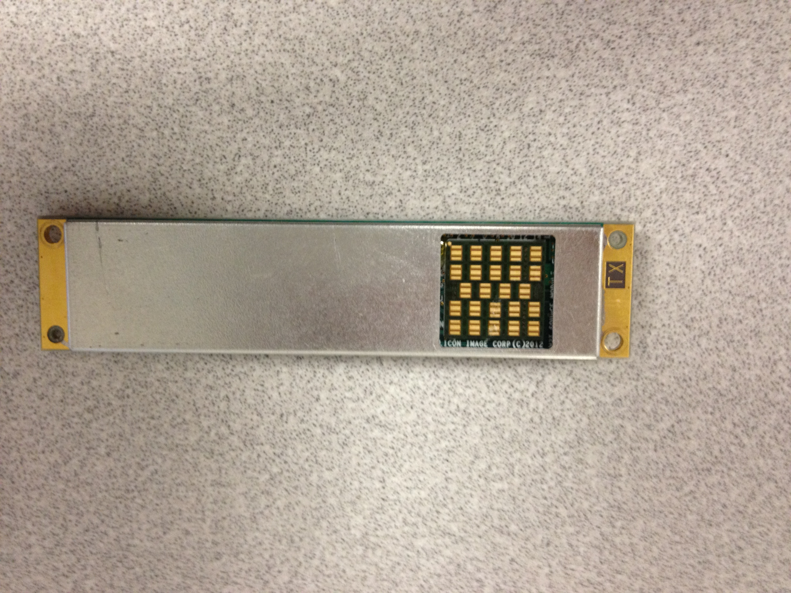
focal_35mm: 35
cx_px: 396
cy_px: 296
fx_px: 800
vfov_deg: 40.7
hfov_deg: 52.6
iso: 200
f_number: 2.4
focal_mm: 4.28
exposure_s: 1/20
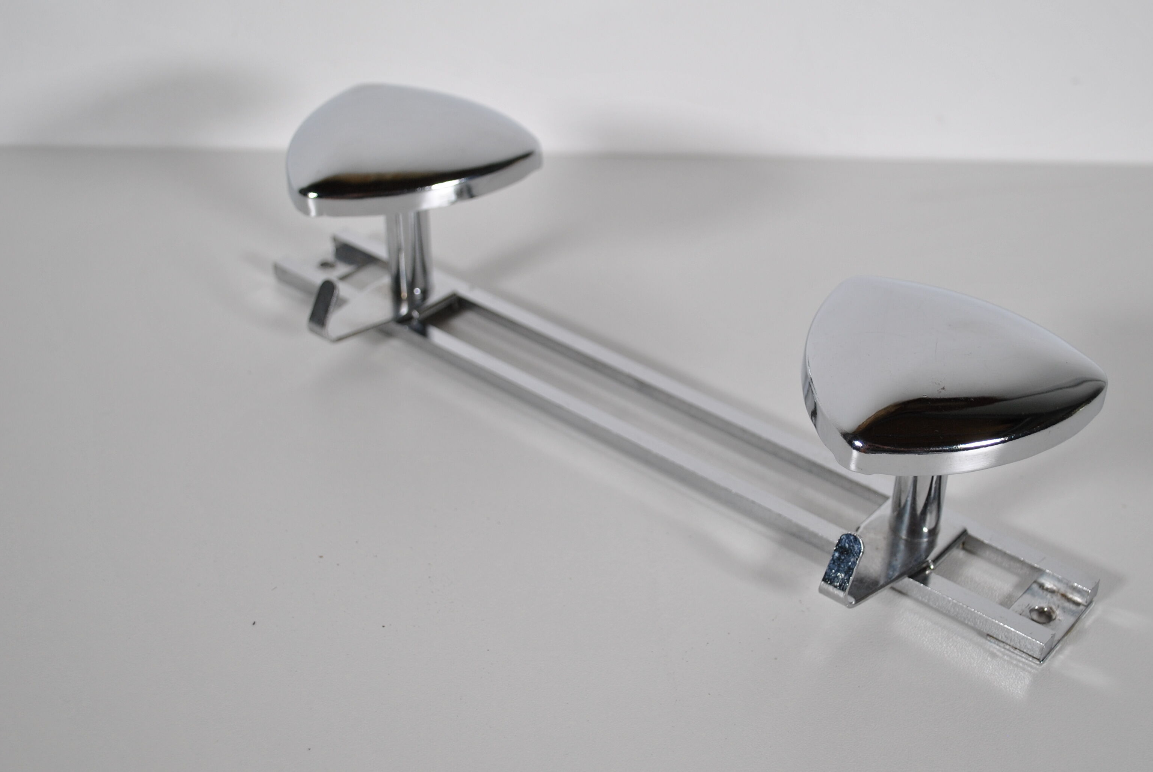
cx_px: 664
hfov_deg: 37.4
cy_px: 378
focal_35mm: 53
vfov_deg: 25.6
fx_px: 1700
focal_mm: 28
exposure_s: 1/125
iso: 200
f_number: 4.5
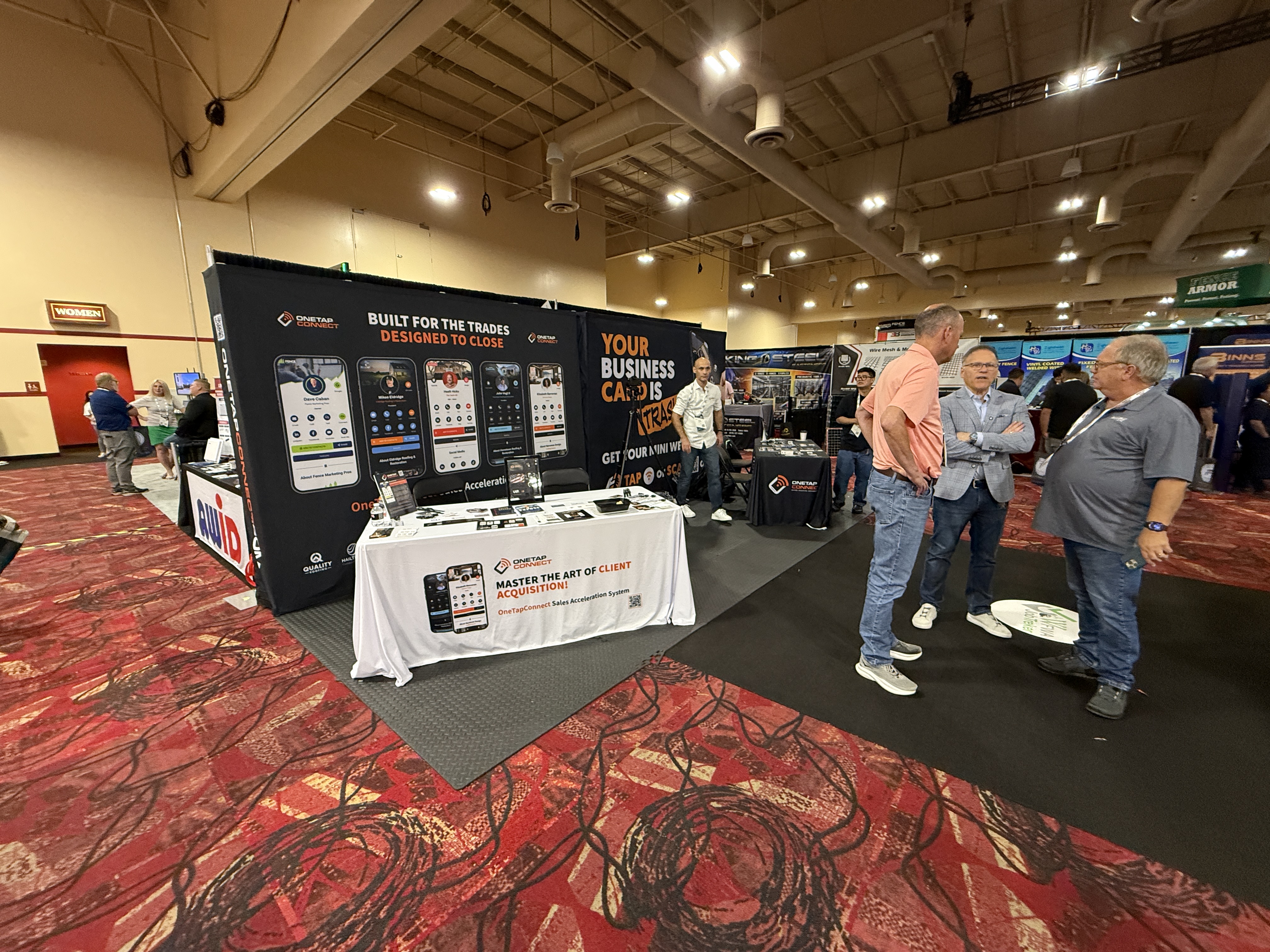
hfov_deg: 102.1
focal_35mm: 14
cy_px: 476
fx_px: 514
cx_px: 635
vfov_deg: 85.7
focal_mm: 2.22
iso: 500
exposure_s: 1/60
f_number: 2.2
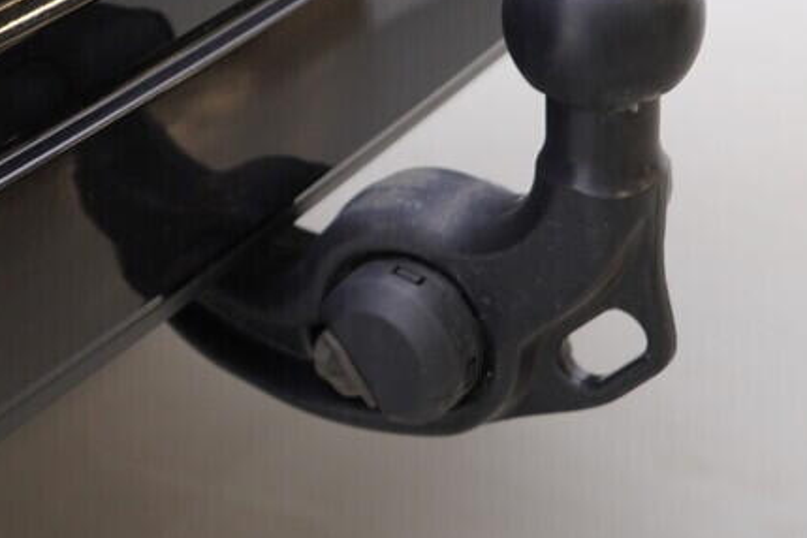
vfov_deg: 15.9
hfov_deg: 23.6
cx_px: 382
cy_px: 180
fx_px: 1928
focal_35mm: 86
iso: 125
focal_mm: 24
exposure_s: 1/50
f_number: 3.2
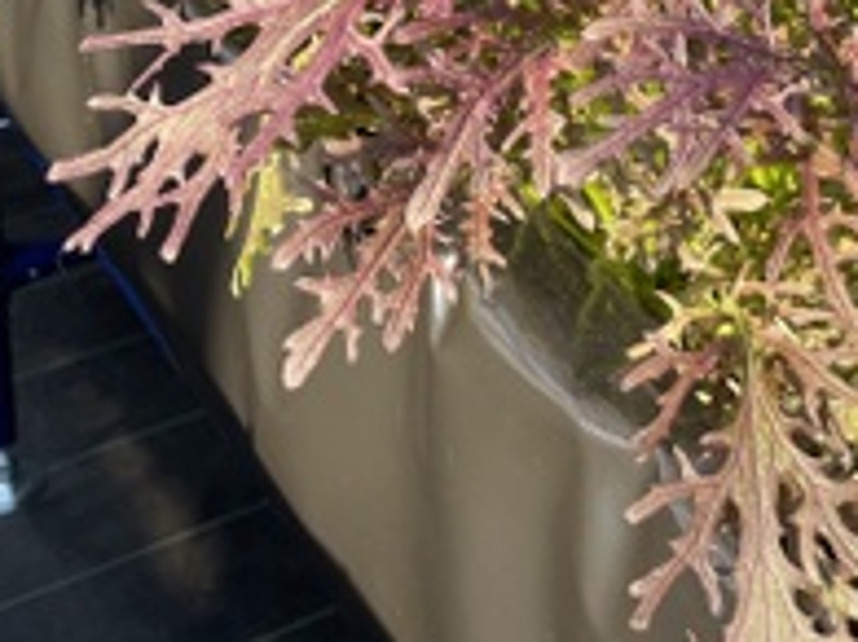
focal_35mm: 64
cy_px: -141
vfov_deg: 21.2
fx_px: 1585
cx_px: 506
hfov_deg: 30.2
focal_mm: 4.2
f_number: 1.6
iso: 32
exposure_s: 1/202
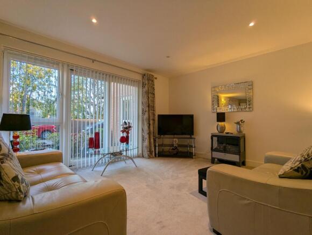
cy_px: 118
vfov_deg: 78.3
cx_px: 156
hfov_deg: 94.4
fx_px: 144
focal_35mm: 16
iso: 67
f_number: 2.2
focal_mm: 2.35
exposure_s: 1/100
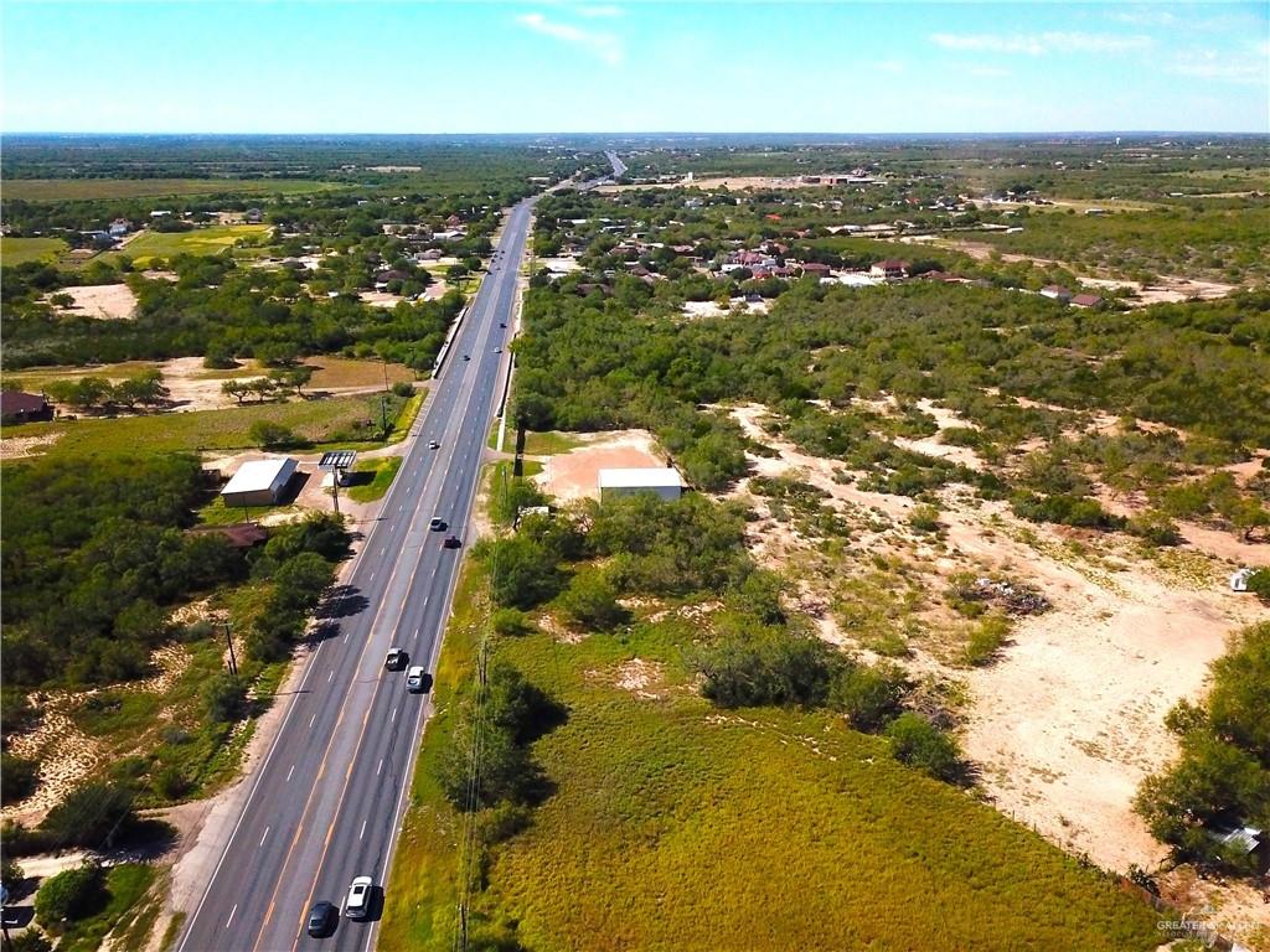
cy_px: 476
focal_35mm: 26
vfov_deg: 53.1
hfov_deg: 67.3
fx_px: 954
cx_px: 635
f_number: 2.2
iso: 400
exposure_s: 1/8000
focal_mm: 4.73
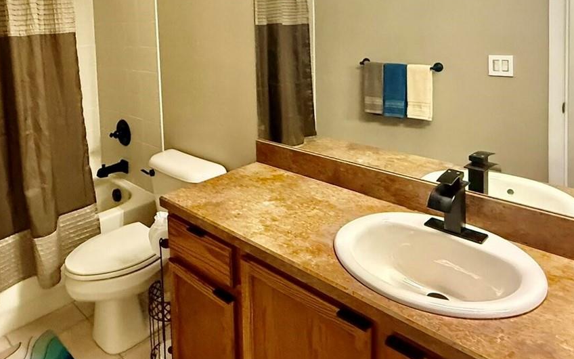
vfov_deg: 41.3
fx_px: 438
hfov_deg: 65.1
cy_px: 42
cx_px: 203
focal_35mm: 28
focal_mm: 2.22
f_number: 2.2
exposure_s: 1/60
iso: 800
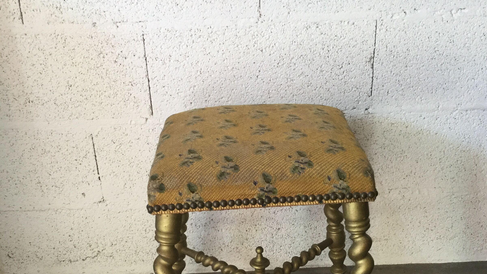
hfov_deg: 44.6
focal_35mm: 46
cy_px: 243
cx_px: 248
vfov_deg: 25.2
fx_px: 594
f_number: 2.4
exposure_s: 1/33
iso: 50
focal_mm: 3.3
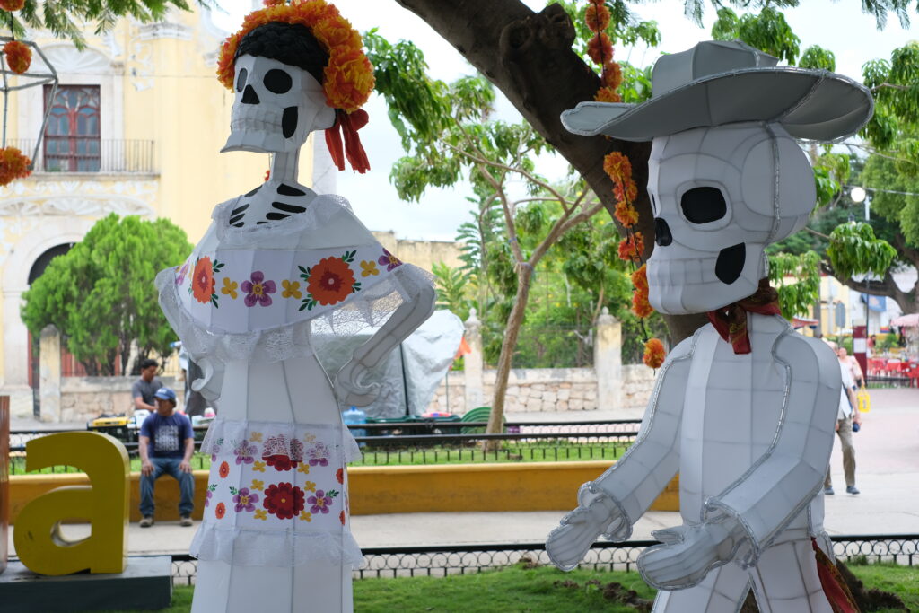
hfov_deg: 37.5
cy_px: 306
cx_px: 460
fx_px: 1353
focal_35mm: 53
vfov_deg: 25.5
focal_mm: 35
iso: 320
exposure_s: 1/480
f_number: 4
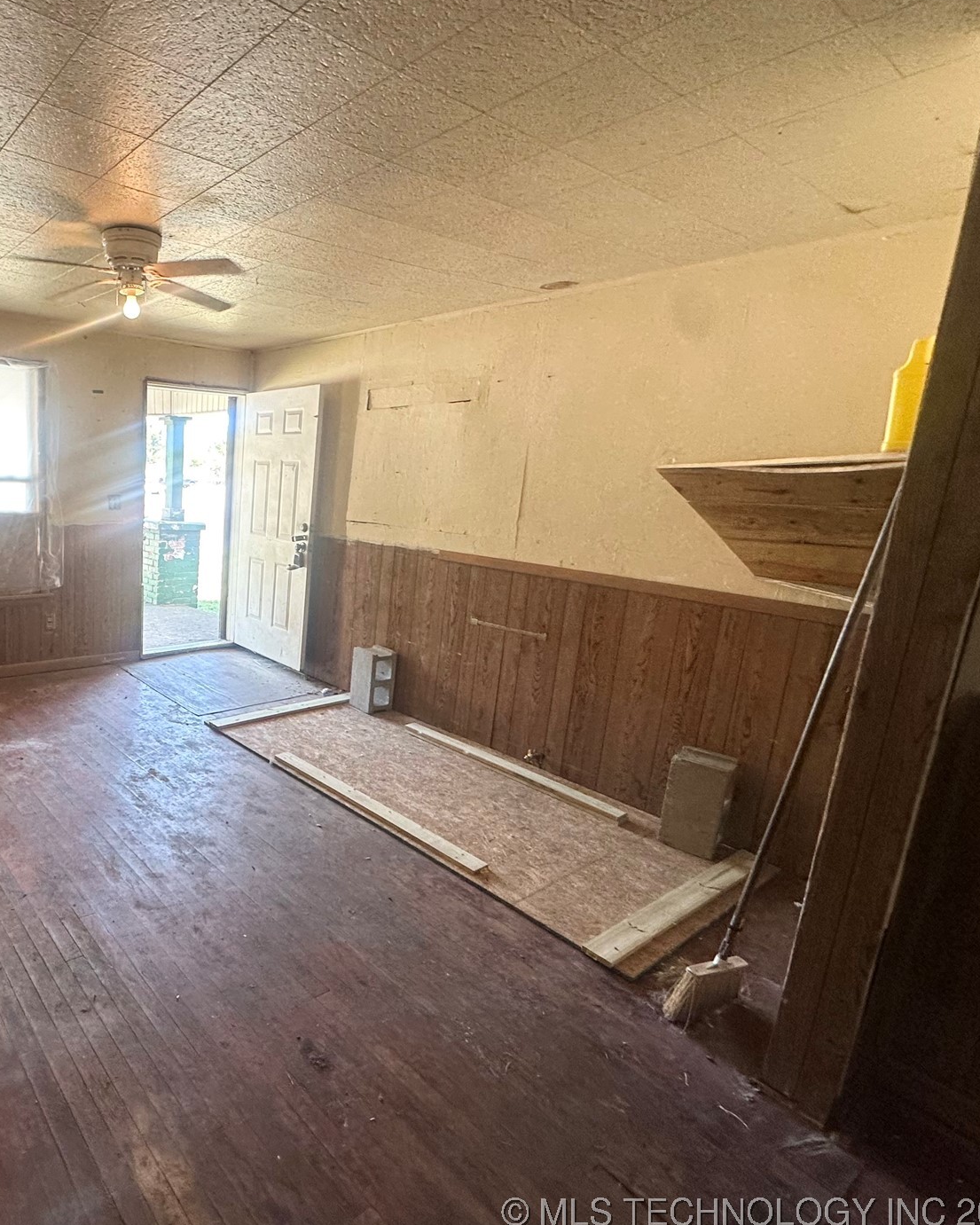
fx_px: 689
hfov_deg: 64.5
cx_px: 195
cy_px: 611
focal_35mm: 19
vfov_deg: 83.3
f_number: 2.2
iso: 160
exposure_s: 1/120
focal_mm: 2.22
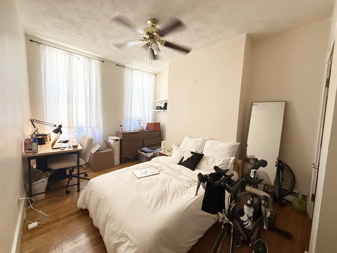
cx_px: 168
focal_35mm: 14
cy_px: 126
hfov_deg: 102.1
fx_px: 136
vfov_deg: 85.7
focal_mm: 2.22
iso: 320
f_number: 2.2
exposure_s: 1/60
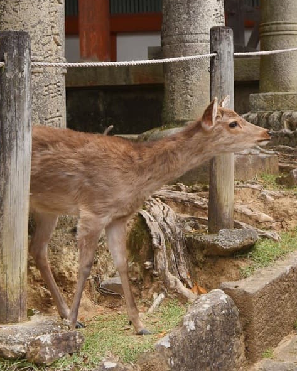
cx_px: 374
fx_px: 879
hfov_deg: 18.0
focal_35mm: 80
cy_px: 111
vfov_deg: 23.7
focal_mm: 35
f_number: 5.6
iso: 1250
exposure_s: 1/3200
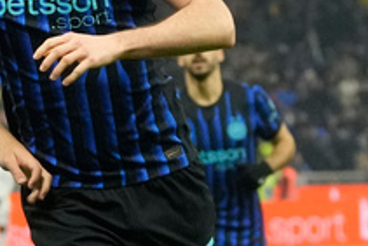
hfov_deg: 4.0
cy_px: 142
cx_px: -213
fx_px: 5217
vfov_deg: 2.7
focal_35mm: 510
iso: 4000
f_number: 3.2
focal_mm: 70
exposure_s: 1/2000
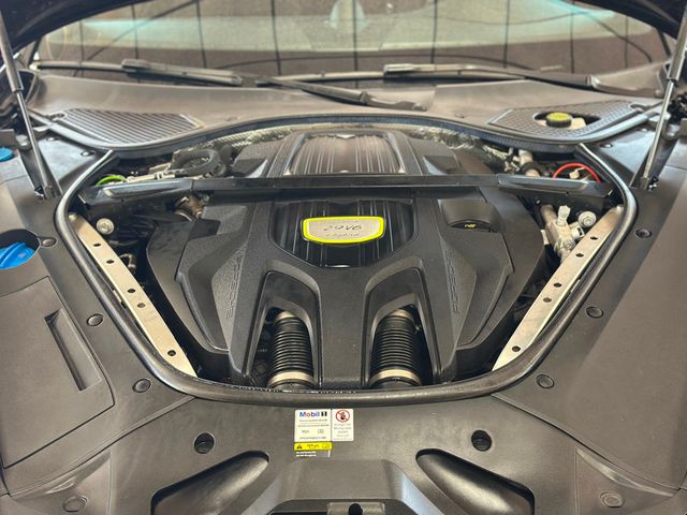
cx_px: 344
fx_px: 953
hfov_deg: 39.7
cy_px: 258
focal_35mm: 48
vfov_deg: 30.3
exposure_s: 1/60
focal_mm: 6.86
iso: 200
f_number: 1.78
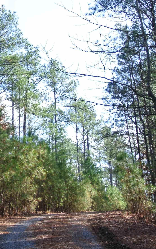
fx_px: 503
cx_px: -22
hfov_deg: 17.0
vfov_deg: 27.8
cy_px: 117
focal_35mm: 74
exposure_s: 1/320
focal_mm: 15.7
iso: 100
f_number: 4.2
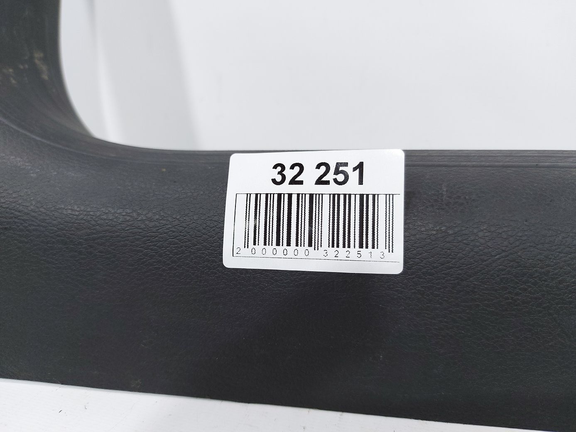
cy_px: 216
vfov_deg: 56.8
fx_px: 399
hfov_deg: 71.6
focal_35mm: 24
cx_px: 288
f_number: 1.8
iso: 80
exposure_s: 1/50
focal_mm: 5.23
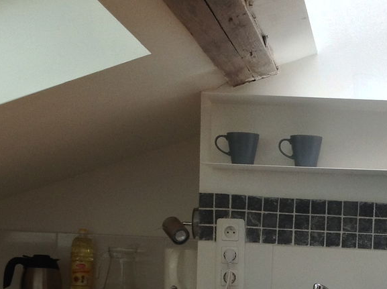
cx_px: 362
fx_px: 1083
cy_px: 315
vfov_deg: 14.8
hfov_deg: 19.8
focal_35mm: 97
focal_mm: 4.28
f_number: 2.4
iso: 50
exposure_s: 1/146
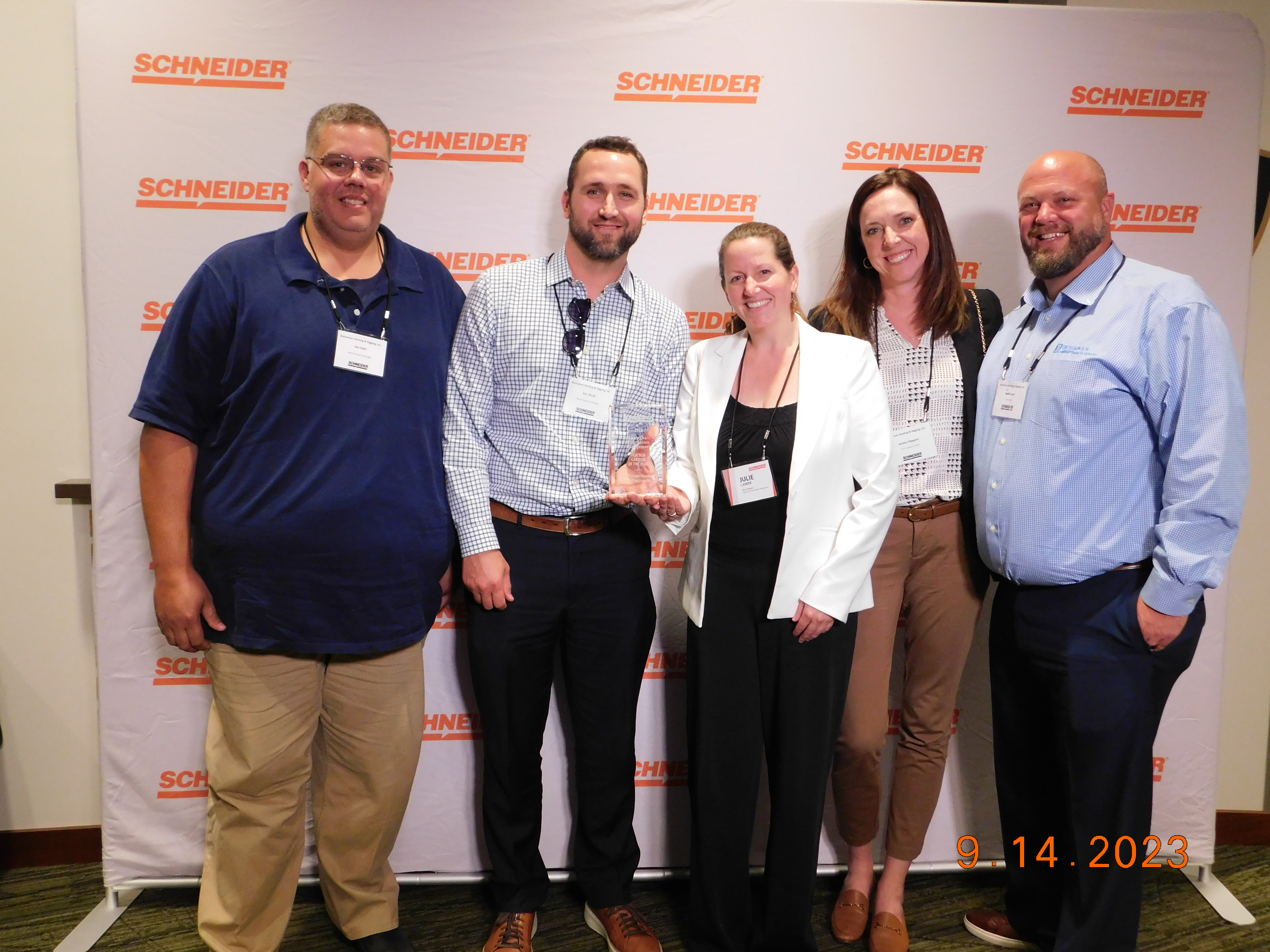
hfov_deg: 60.0
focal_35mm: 30
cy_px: 476
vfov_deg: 46.8
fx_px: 1101
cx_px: 635
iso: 400
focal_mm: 5.3
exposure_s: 1/30
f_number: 3.2
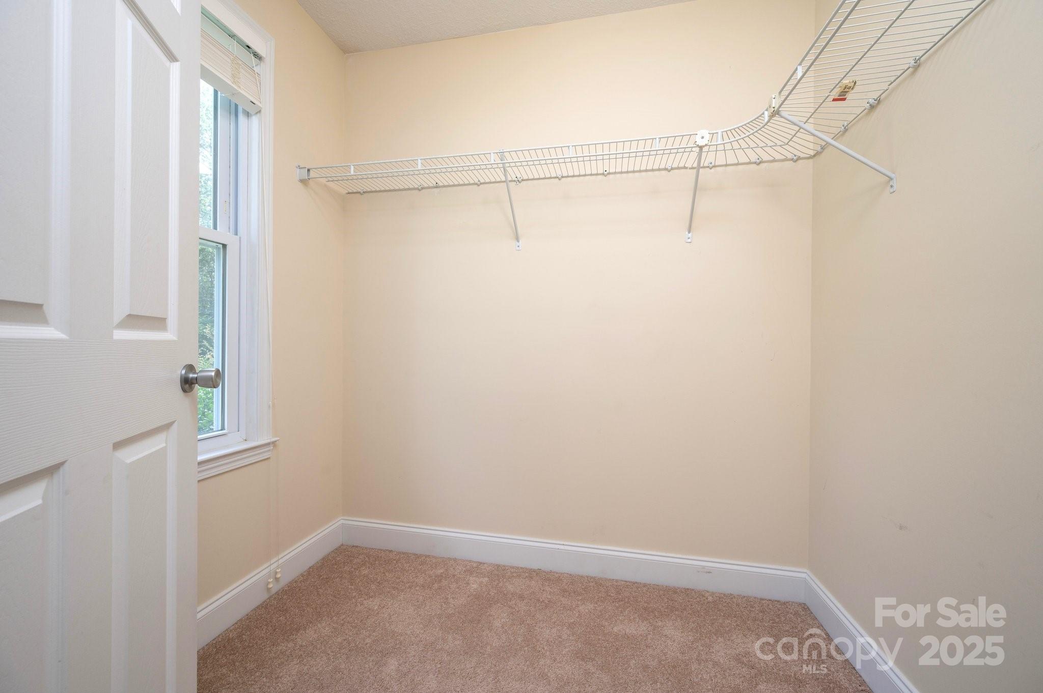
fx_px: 405
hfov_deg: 104.3
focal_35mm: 14
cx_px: 522
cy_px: 346
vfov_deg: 81.1
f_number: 8
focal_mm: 14
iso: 250
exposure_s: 1/80
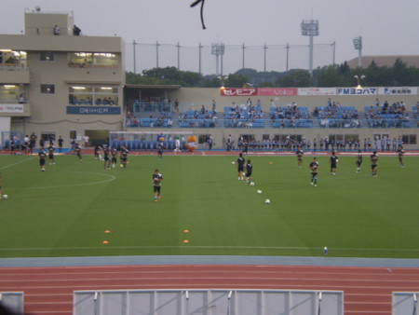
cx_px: 210
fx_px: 1054
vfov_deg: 17.0
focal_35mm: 87
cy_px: 158
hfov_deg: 22.5
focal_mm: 15.3
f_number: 5.3
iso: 125
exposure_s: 1/40
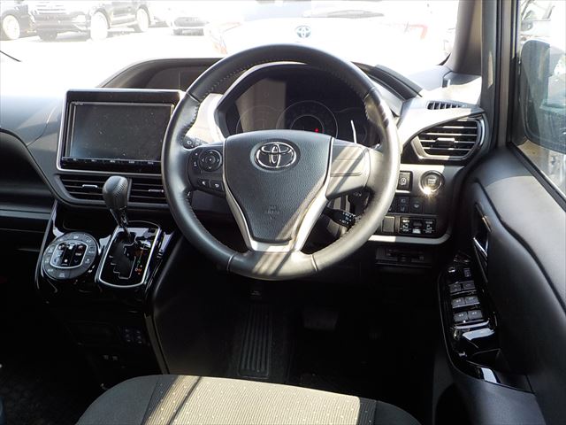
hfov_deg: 60.0
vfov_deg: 46.8
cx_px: 283
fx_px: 491
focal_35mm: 30
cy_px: 212
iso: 125
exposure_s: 1/60
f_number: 3.3
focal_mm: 4.1
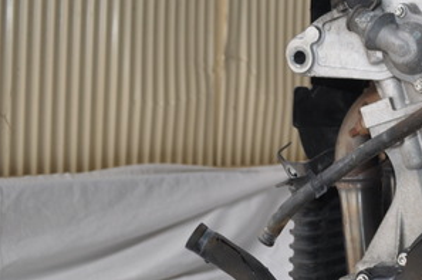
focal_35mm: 89
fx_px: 1042
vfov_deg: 15.3
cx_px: 544
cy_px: 170
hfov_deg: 20.9
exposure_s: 1/200
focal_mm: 22
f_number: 4.5
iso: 200
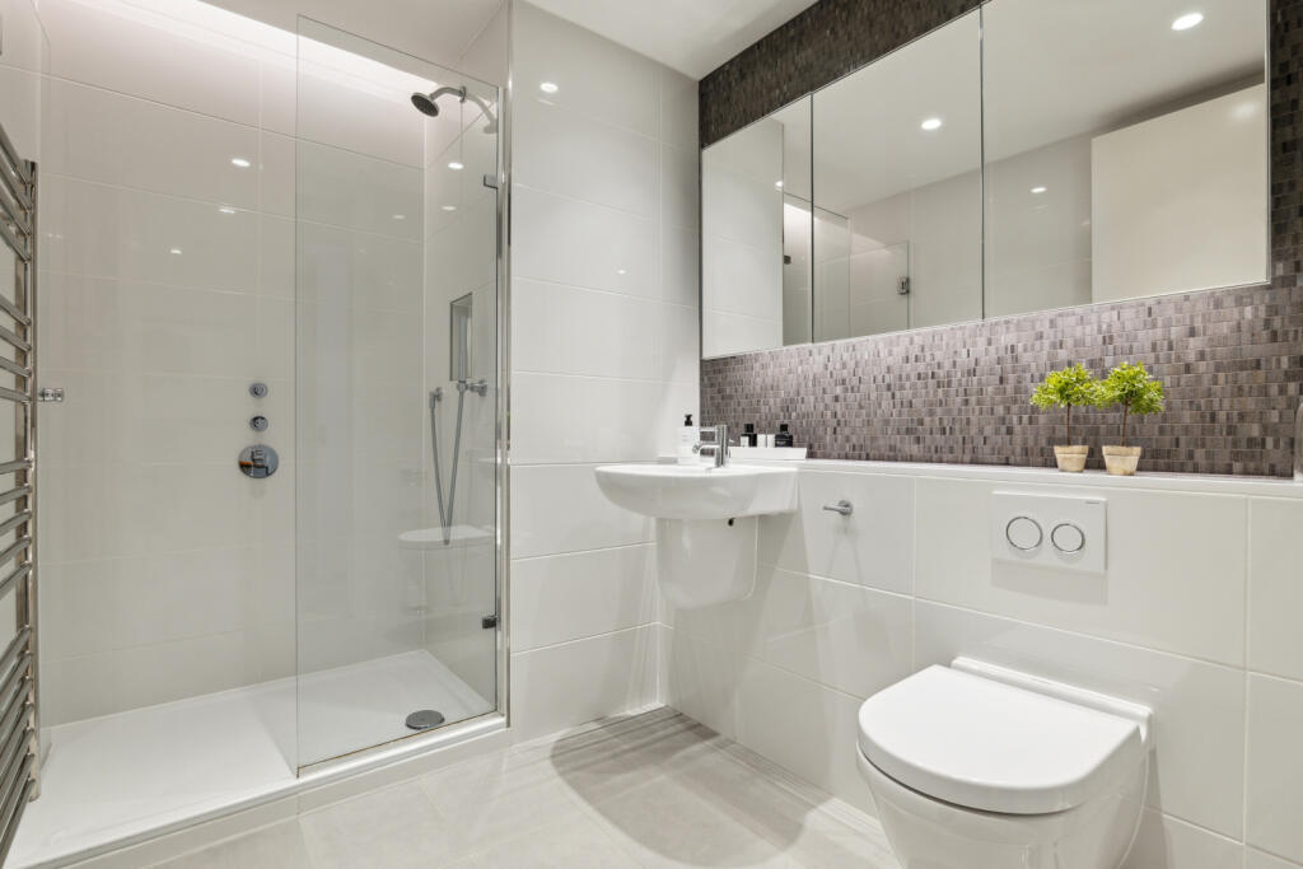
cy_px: 434
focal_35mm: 16
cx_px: 652
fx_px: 579
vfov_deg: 73.8
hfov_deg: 96.7
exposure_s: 1/10
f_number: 11
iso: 400
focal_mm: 16
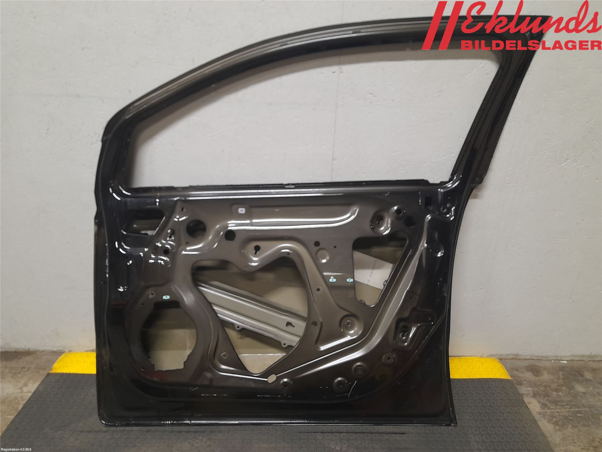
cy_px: 226
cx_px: 301
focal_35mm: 25
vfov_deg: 54.9
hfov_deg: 69.4
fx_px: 435
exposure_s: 1/50
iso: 320
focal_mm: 4.6
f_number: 2
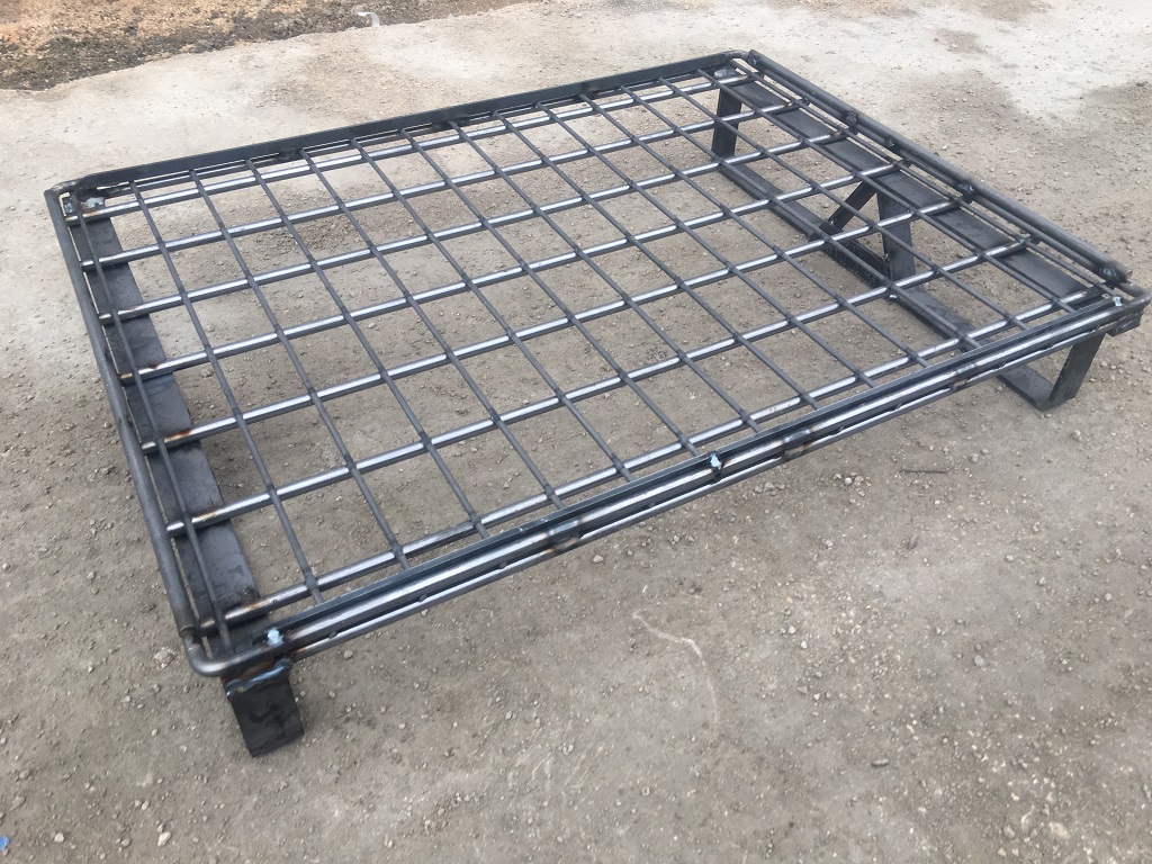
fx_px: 965
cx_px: 576
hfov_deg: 61.7
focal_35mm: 29
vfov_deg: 48.2
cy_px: 432
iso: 40
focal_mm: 4.15
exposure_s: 1/100
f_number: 2.2
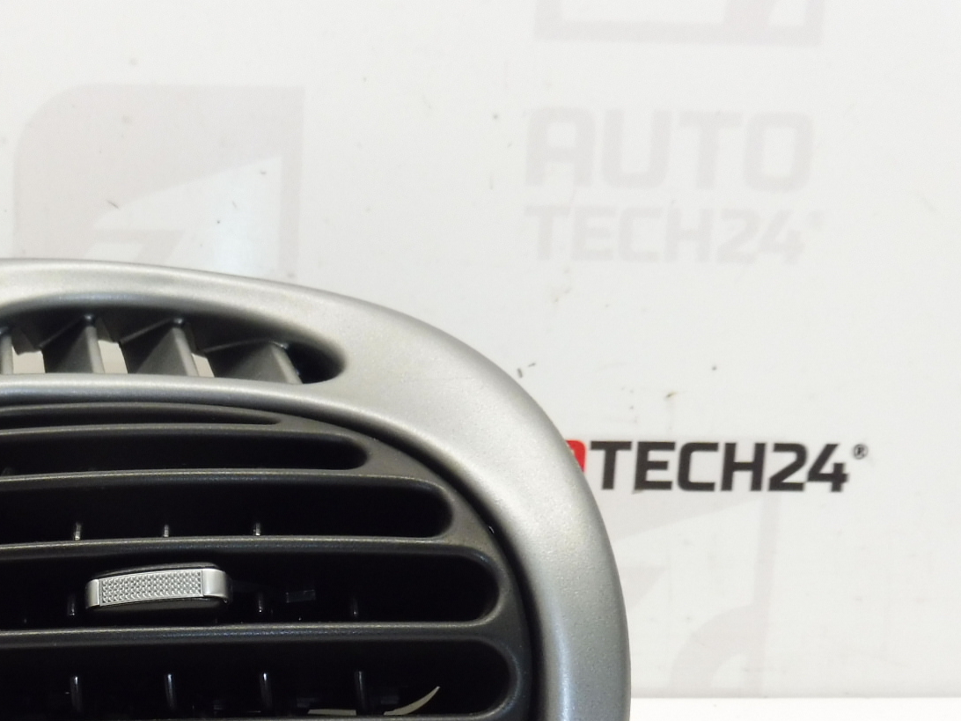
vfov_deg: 31.0
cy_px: 619
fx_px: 1249
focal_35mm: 45
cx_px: 128
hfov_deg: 39.5
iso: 200
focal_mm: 4.3
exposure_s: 1/60
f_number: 3.5
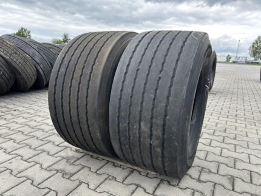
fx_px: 196
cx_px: 130
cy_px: 98
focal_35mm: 26
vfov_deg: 53.1
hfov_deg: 67.3
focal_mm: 5.7
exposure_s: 1/404
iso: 50
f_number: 1.5
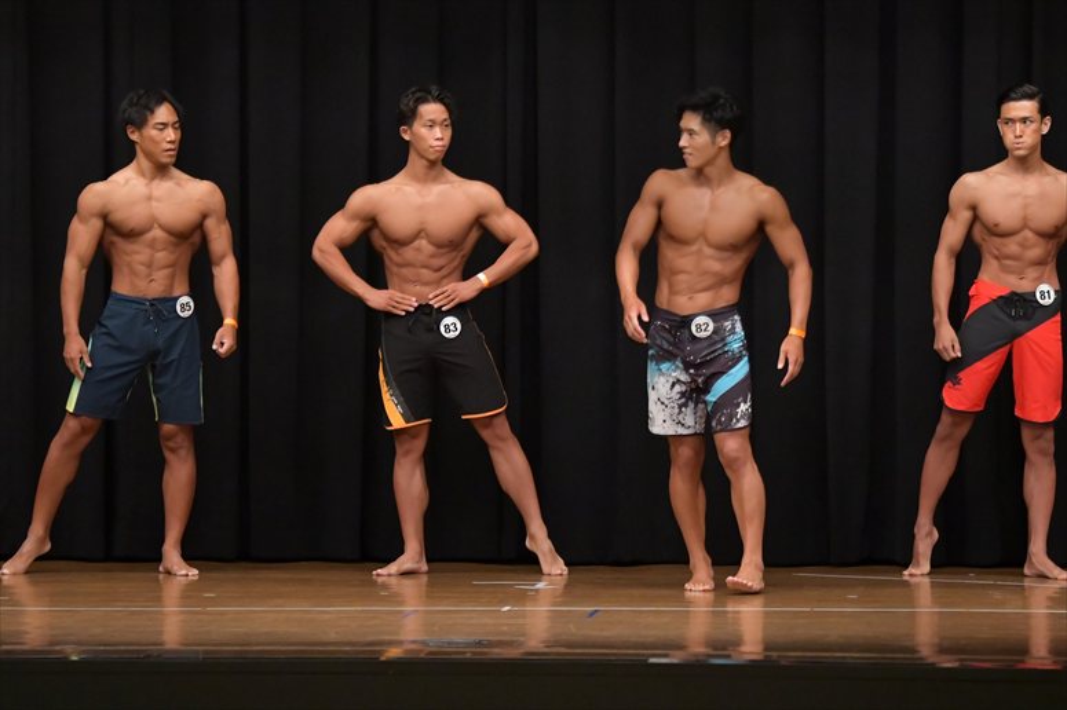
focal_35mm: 202
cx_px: 534
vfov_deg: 6.8
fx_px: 5984
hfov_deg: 10.2
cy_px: 355
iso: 6400
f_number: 5.6
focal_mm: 135
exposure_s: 1/400
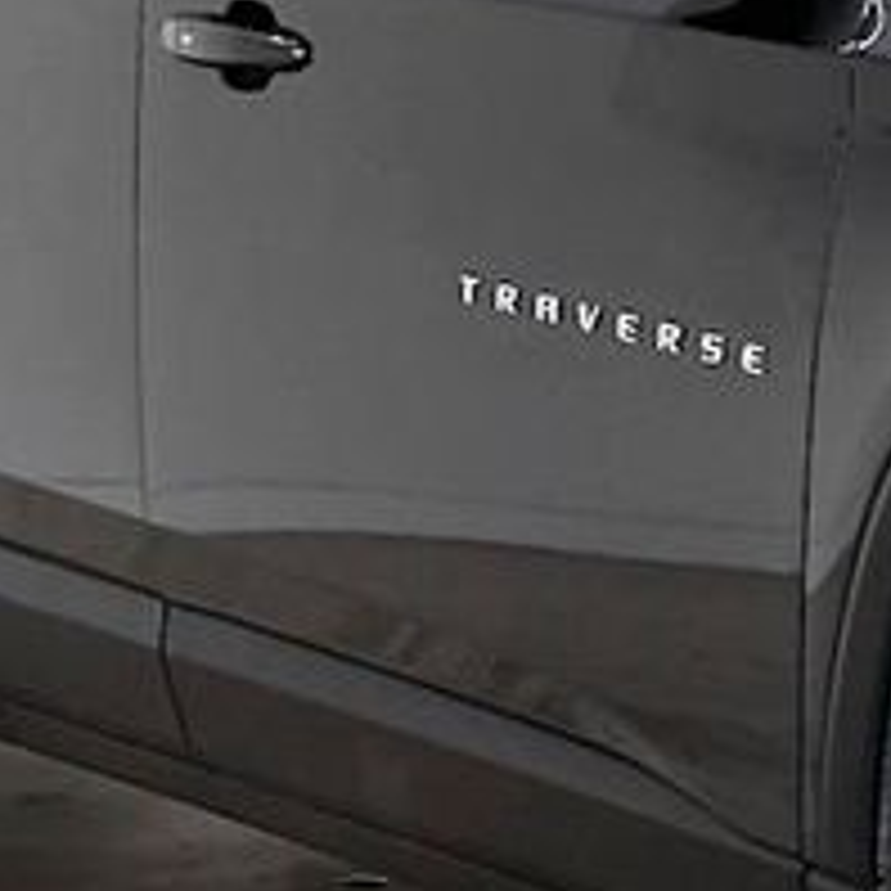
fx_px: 4601
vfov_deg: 11.1
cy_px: 493
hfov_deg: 10.6
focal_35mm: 158
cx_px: 1431
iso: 2500
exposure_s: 1/800
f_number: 4.5
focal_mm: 24
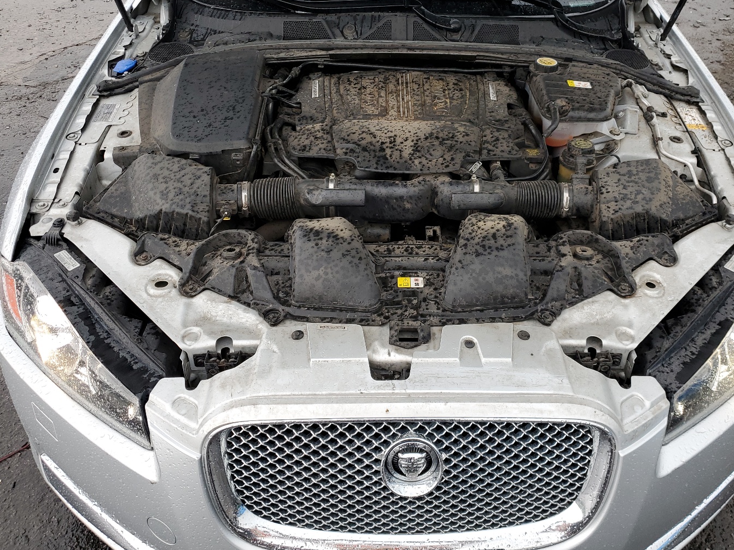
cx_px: 411
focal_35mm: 31
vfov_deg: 45.3
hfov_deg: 58.2
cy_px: 235
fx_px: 657
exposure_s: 1/120
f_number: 1.5
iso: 50
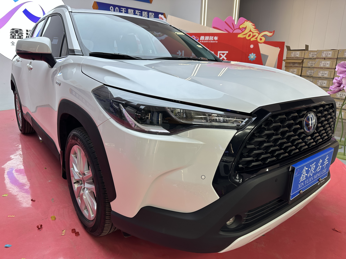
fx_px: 240
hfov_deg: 71.6
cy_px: 130
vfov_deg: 56.8
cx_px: 173
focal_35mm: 24
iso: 64
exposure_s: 1/100
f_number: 1.78
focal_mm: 6.86
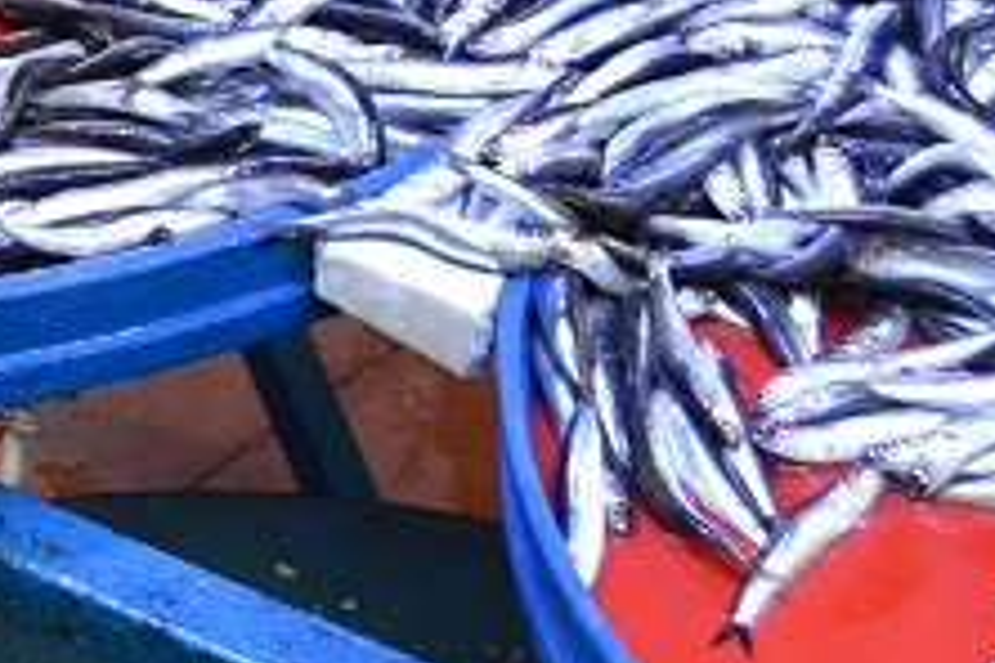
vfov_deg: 9.1
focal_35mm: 143
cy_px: -634
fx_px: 3954
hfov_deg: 13.1
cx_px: -762
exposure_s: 1/125
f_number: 5.6
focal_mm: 23
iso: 400
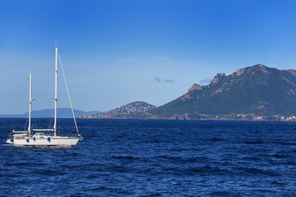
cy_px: 98
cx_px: 148
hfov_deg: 11.4
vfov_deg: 7.6
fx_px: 1479
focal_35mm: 180
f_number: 11
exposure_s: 1/500
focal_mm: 180
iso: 200
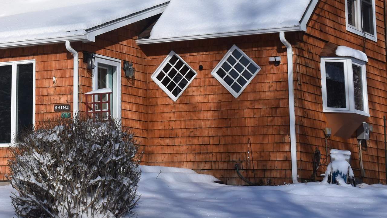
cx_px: -1
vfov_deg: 11.7
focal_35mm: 102
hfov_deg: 20.2
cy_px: -17
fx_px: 1050
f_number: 8
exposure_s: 1/500
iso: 220
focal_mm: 27
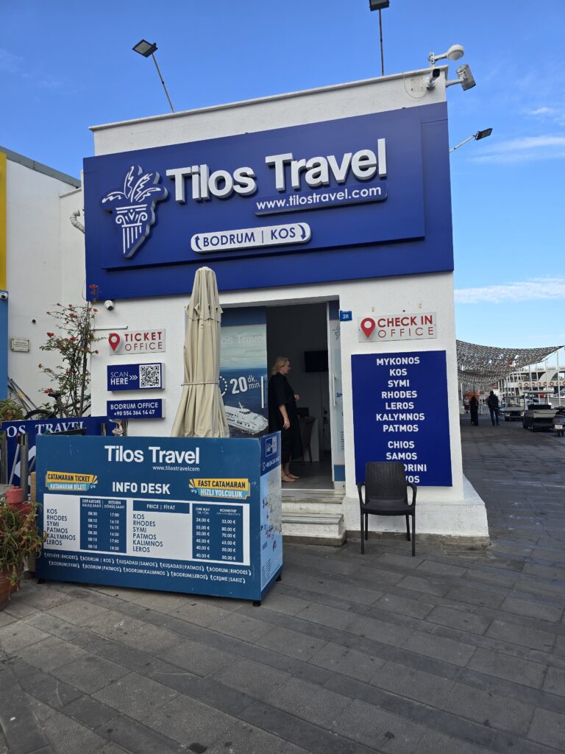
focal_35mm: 23
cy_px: 377
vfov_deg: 73.9
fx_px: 501
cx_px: 282
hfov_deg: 58.9
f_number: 1.7
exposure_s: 1/251
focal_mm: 6.3
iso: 12
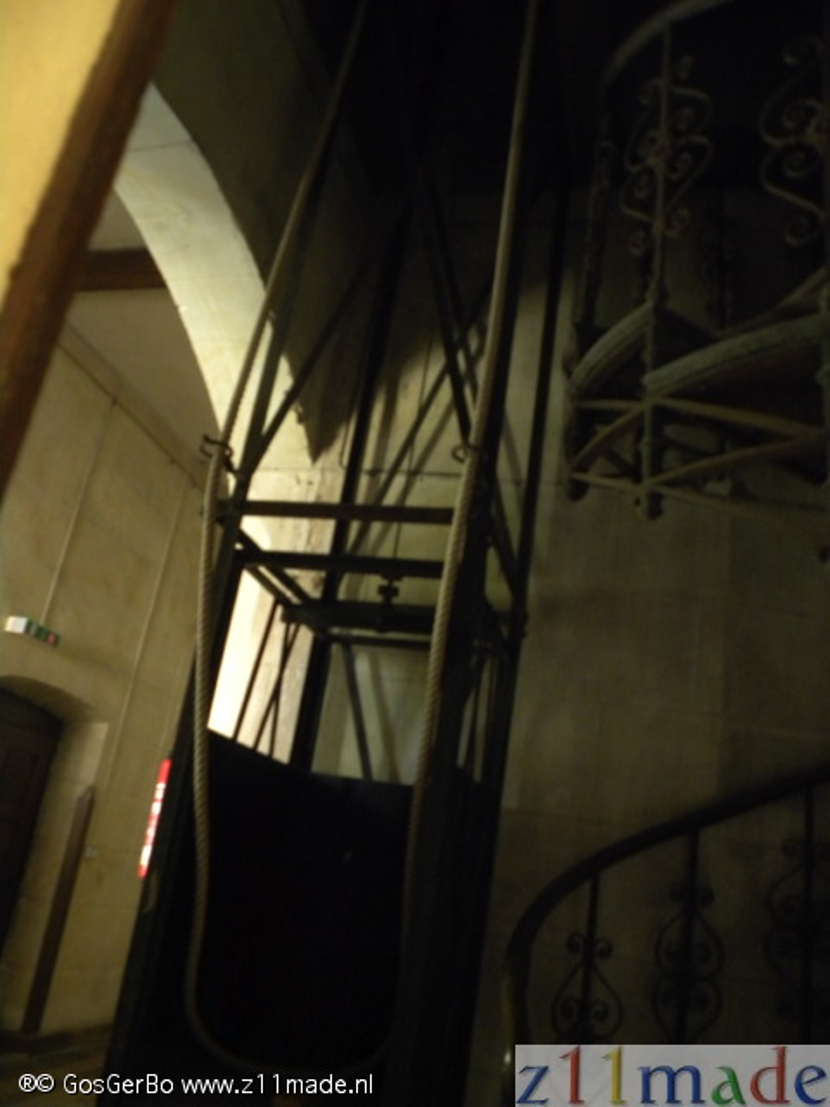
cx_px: 415
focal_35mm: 29
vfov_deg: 61.7
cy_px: 554
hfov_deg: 48.2
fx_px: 927
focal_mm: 5.2
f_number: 2.8
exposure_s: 1/3.3
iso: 400
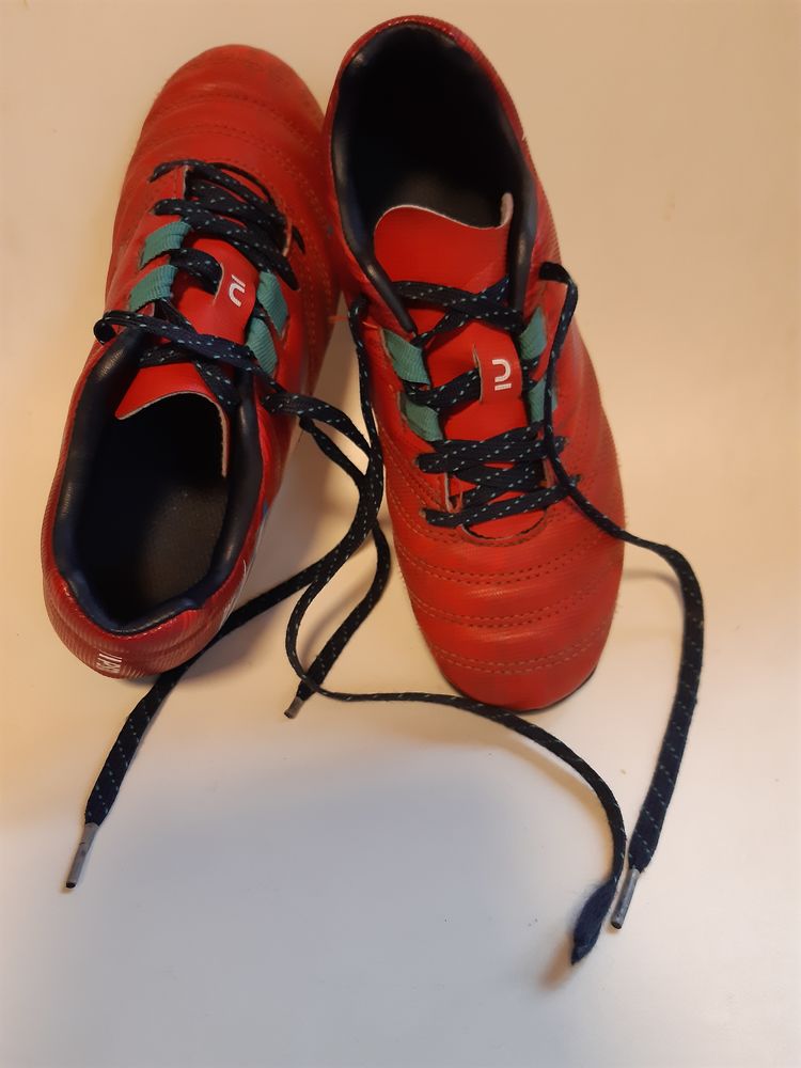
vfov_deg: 67.3
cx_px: 400
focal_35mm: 26
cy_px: 534
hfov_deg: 53.1
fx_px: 802
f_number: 1.7
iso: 250
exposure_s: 1/50
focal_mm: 3.92
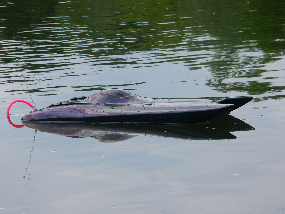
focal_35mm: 199
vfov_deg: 7.5
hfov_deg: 9.9
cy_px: 107
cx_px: 142
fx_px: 1638
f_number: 5.6
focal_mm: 50.48
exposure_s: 1/500
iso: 100
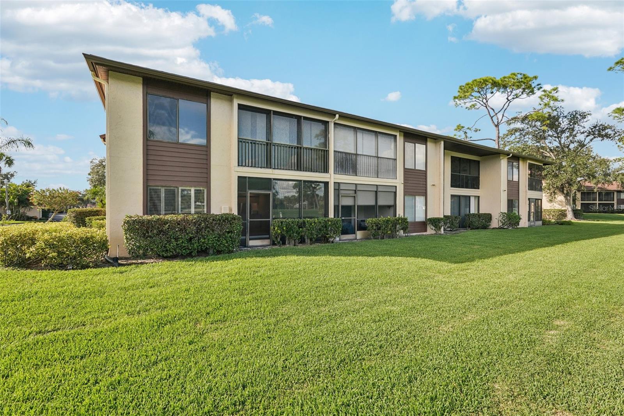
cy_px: 208
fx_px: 277
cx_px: 312
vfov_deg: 73.7
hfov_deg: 96.7
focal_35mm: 16
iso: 400
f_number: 8
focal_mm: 16
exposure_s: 1/320
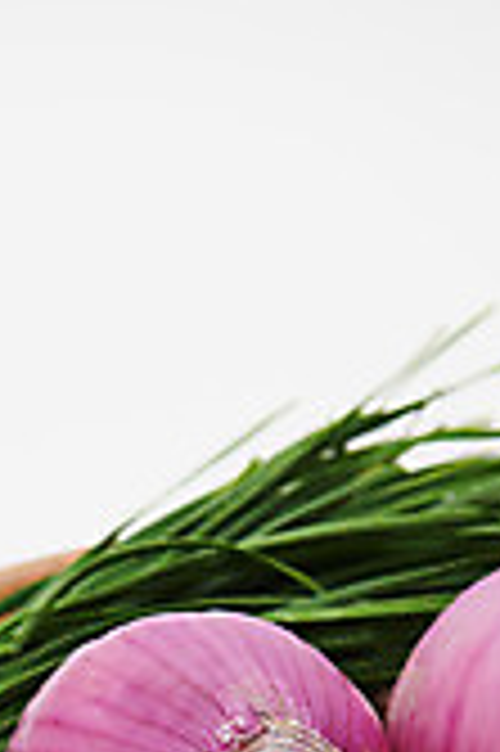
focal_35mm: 168
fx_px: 3507
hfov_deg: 8.1
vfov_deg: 12.0
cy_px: 829
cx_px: 119
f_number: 5.6
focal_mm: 70
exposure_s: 1/125
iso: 100
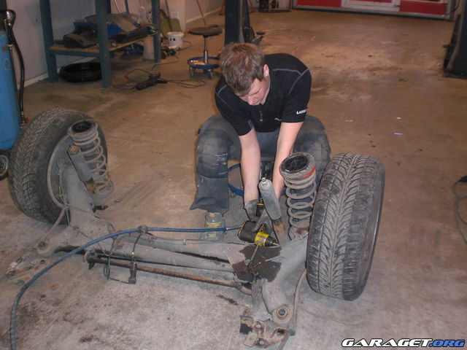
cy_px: 175
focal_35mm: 36
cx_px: 234
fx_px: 486
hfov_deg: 51.4
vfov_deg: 39.7
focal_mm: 6.3
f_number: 3.1
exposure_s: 1/60
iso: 200
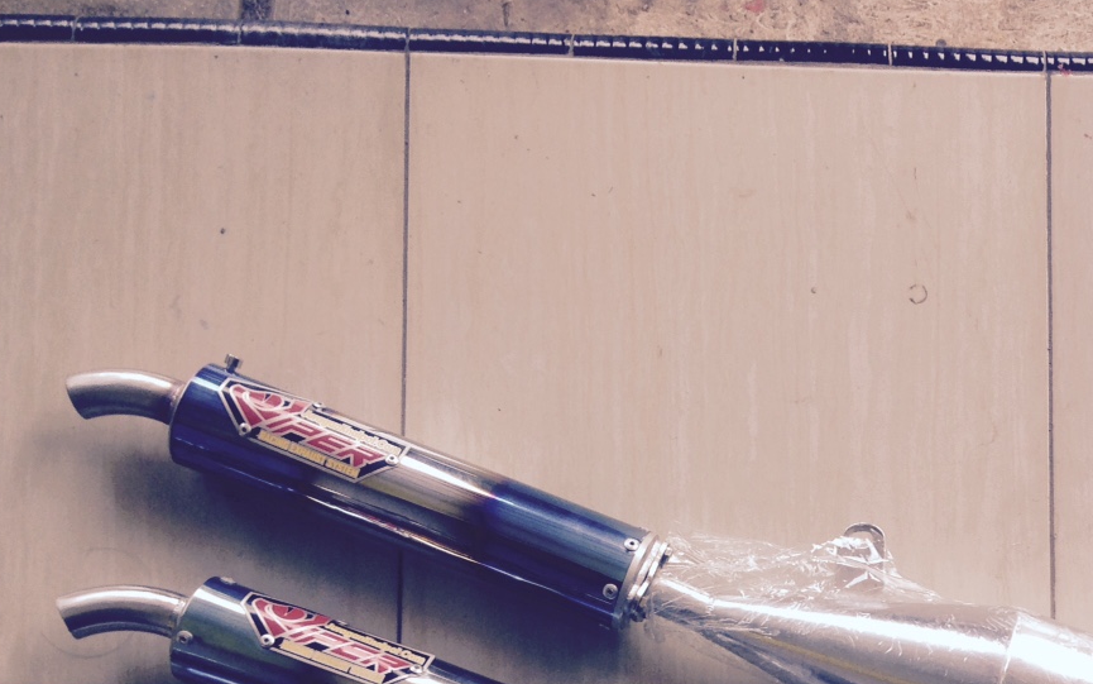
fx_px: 1966
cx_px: 911
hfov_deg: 30.1
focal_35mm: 66
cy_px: 740
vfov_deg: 19.0
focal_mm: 4.12
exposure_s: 1/40
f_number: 2.4
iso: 50
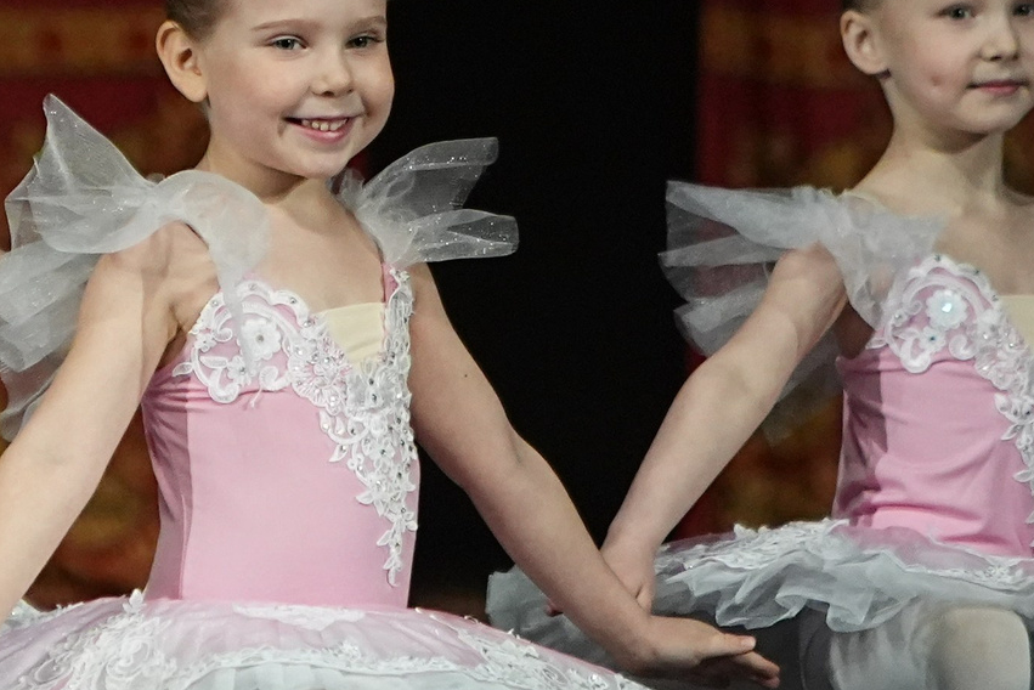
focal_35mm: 902
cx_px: -40
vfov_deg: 1.5
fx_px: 25915
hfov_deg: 2.3
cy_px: 251
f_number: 2.8
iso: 3200
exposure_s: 1/500
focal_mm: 200
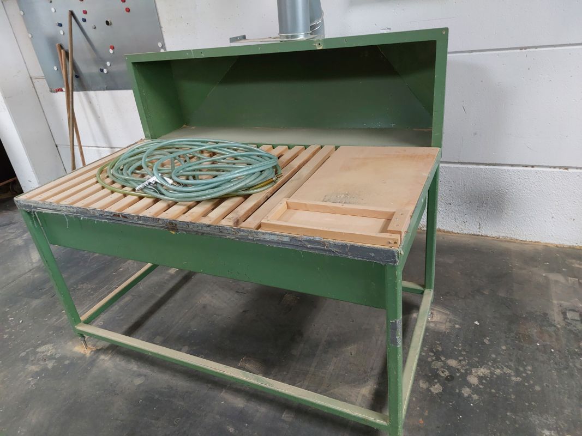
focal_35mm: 25
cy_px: 218
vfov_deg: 54.9
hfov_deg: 69.4
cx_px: 291
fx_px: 420
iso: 500
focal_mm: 5.23
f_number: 1.8
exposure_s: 1/50
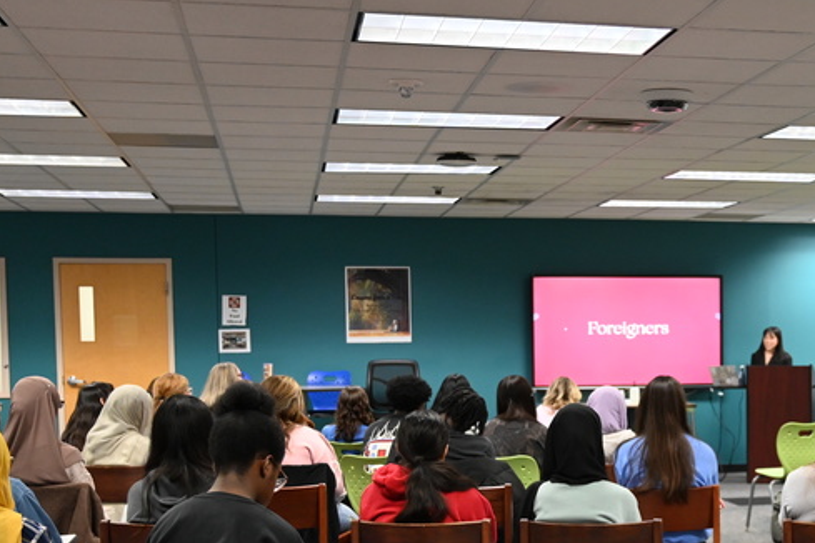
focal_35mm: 67
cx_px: 742
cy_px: 432
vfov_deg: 20.1
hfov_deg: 28.8
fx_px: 1517
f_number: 4
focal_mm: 32
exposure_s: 1/125
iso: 2500
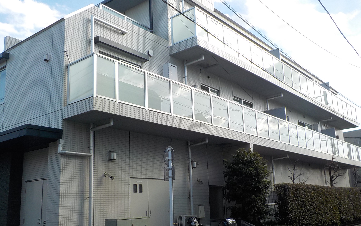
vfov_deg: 35.3
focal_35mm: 36
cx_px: 194
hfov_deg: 54.0
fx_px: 354
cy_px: 129
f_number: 3.3
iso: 125
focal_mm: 4.1
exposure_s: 1/640
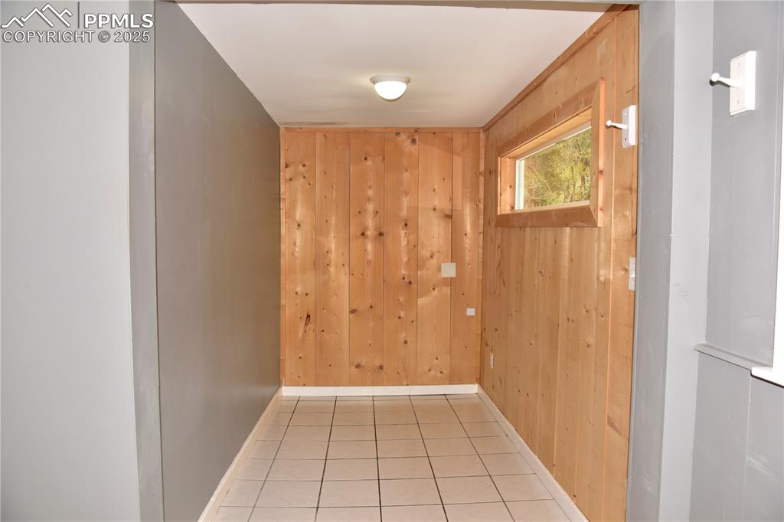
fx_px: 522
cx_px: 392
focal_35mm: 24
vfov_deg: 53.1
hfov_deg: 73.8
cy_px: 261
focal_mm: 24
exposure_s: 1/60
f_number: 8
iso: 400
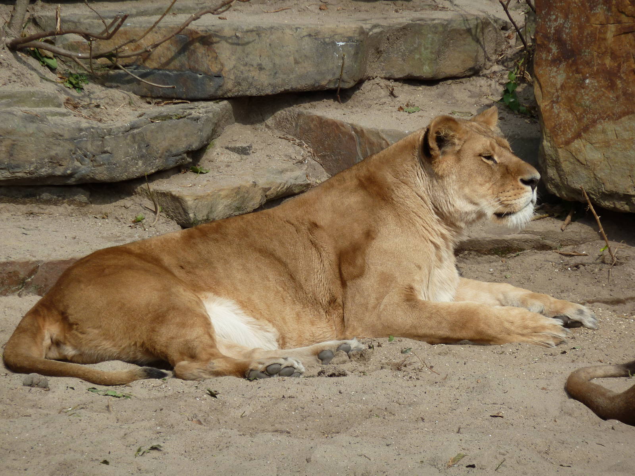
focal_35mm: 300
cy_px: 238
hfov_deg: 6.6
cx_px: 318
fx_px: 5503
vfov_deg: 5.0
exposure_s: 1/400
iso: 80
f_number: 4.9
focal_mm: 49.2
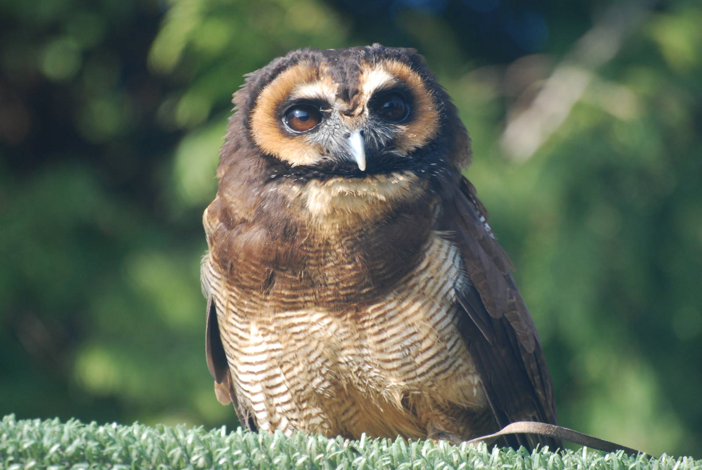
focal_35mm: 450
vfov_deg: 3.1
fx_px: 8785
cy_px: 235
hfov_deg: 4.6
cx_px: 351
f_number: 5.6
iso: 400
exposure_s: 1/320
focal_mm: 300
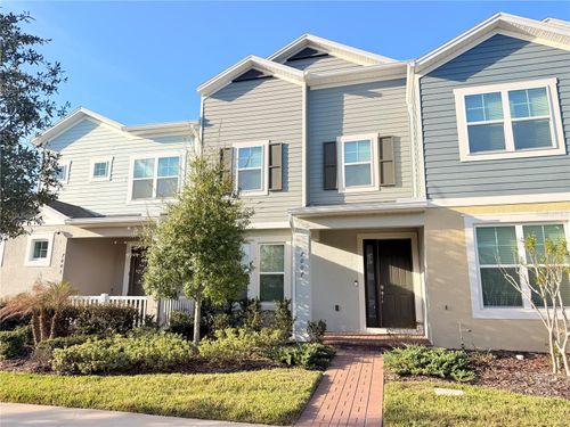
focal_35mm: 24
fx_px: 395
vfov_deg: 56.8
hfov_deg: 71.6
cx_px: 285
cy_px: 214
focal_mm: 6.76
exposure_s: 1/2611
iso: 80
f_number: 1.78
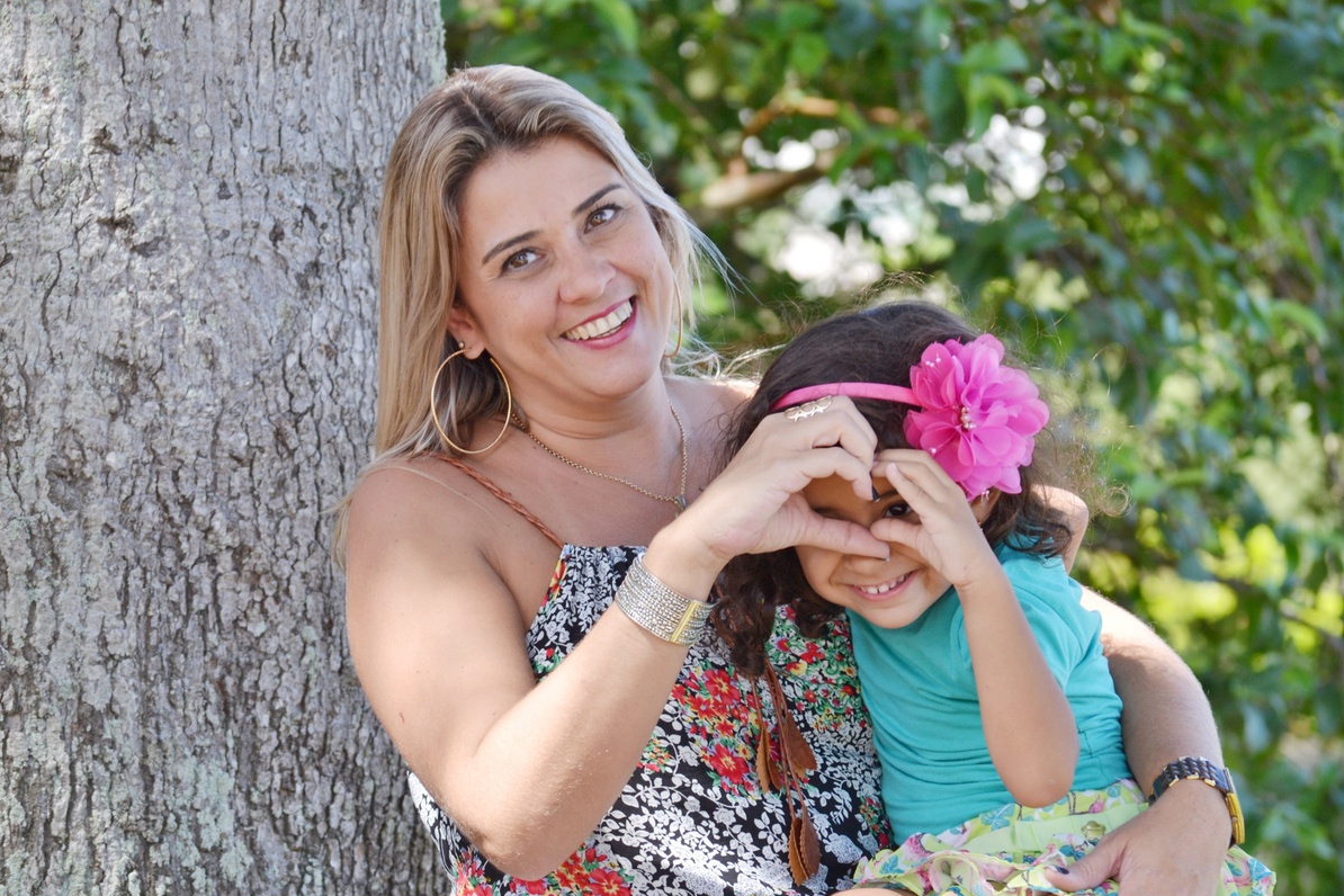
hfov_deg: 10.1
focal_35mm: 204
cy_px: 449
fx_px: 7597
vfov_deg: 6.7
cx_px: 674
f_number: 7.1
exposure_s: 1/125
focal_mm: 135
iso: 160
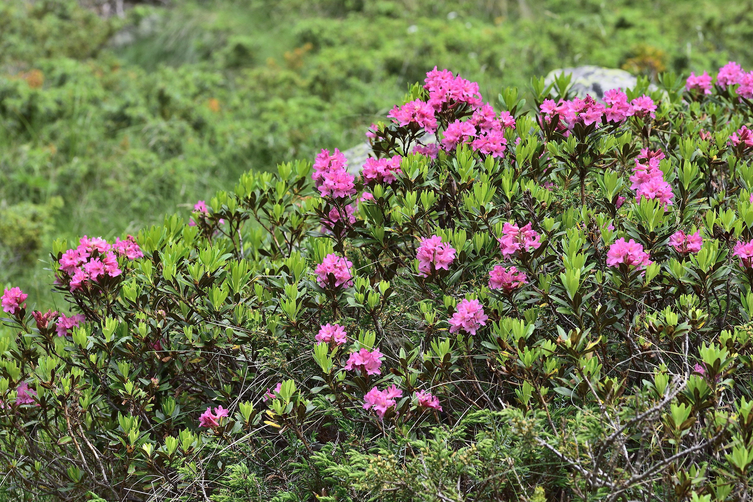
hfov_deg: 13.0
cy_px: 251
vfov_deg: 8.7
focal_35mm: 158
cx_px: 376
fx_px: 3294
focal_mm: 105
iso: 200
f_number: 9
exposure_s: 1/80
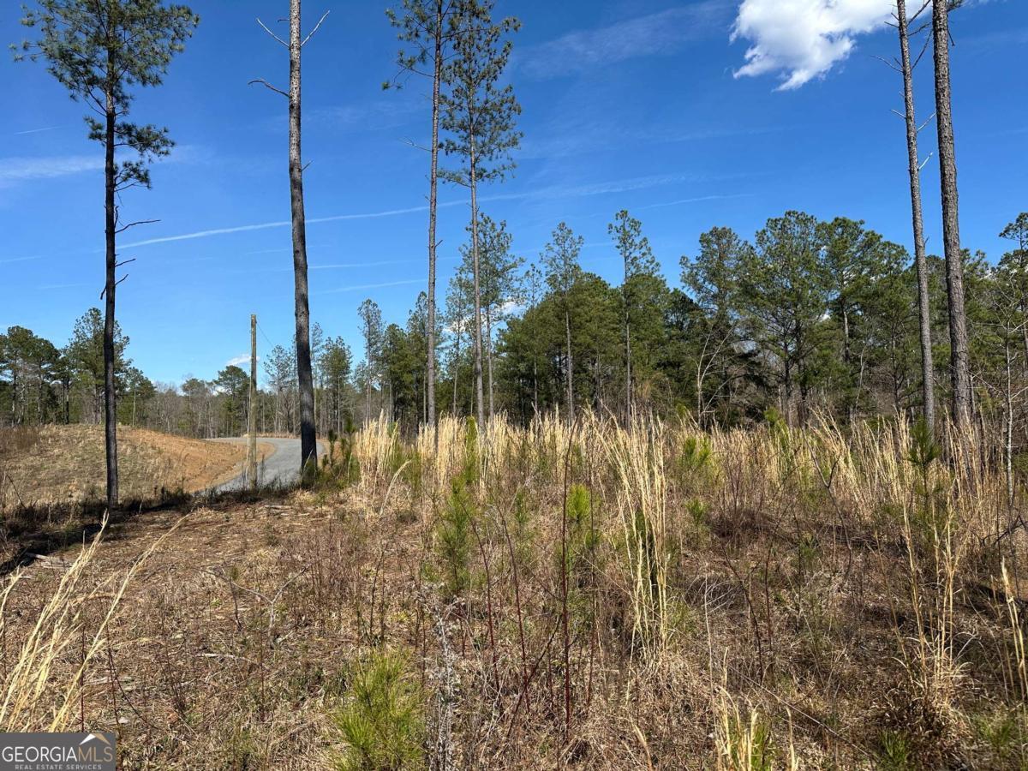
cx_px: 514
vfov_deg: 56.8
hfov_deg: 71.6
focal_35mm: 24
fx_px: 713
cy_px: 386
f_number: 1.78
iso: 80
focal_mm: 6.86
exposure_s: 1/4184
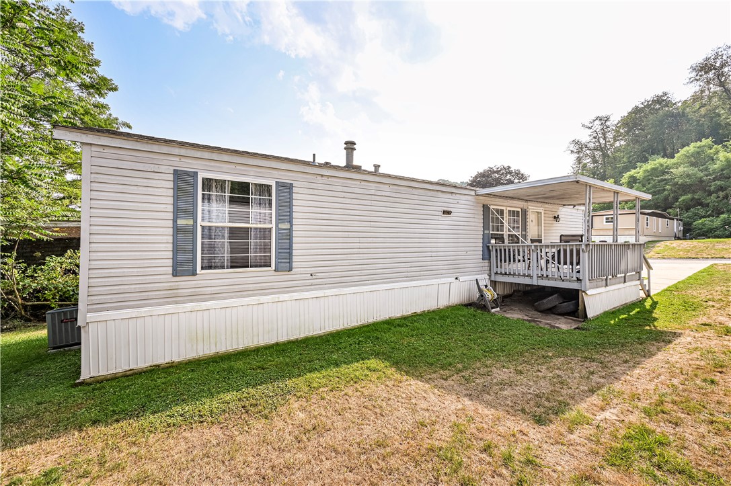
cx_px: 366
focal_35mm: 14
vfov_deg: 81.1
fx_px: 284
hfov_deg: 104.3
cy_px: 243
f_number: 8
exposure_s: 1/100
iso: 100
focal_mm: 14
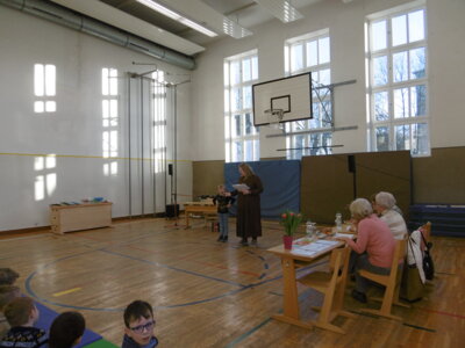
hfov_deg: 71.6
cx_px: 232
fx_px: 322
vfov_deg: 56.8
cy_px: 174
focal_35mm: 24
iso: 100
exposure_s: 1/80
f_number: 3.1
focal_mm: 4.3
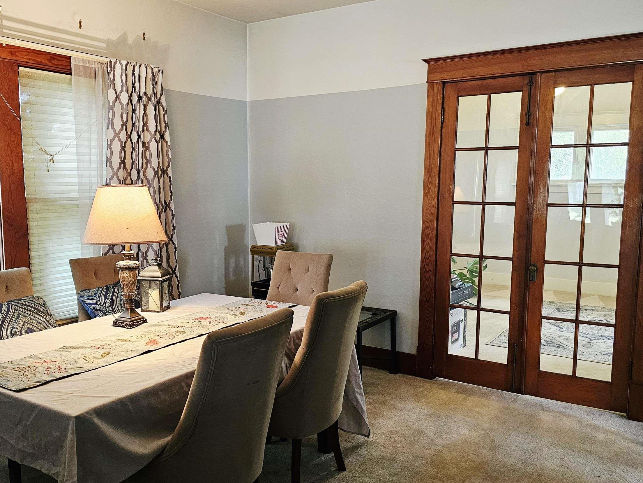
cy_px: 258
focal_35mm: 32
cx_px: 275
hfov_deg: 56.6
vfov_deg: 44.1
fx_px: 594
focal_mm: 6.3
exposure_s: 1/60.2
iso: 500
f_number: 1.7
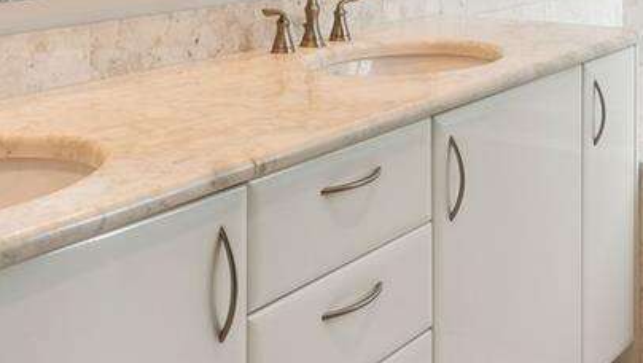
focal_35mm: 58
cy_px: -84
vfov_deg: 19.4
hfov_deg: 35.4
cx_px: 457
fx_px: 990
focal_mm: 14
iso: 200
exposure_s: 1/30
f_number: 9
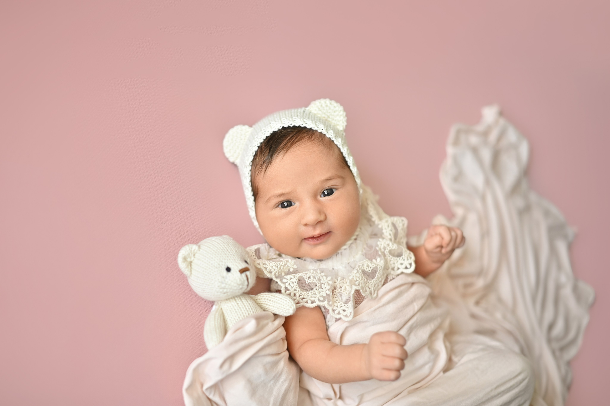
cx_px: 305
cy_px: 203
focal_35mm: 50
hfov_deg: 39.6
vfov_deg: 27.0
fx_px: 847
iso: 500
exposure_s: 1/400
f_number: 2
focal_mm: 50
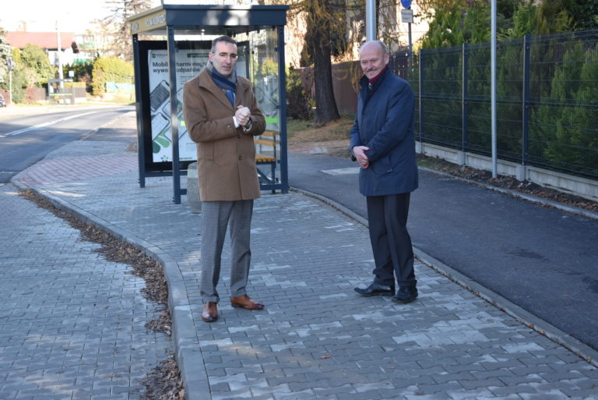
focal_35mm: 63
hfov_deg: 31.9
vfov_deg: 21.6
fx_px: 1047
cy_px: 200
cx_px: 299
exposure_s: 1/125
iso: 160
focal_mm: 42
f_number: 5.6
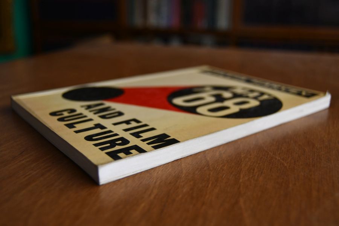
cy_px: 113
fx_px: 367
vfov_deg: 34.2
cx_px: 170
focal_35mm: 39
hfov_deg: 49.6
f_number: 4
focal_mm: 26
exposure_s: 1/160
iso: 800
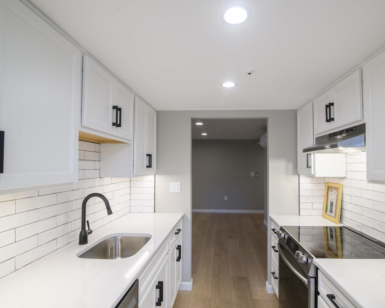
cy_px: 160
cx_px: 211
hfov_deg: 83.0
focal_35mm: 19
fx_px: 217
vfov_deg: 70.8
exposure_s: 1/100
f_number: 10
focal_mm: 16
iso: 1250
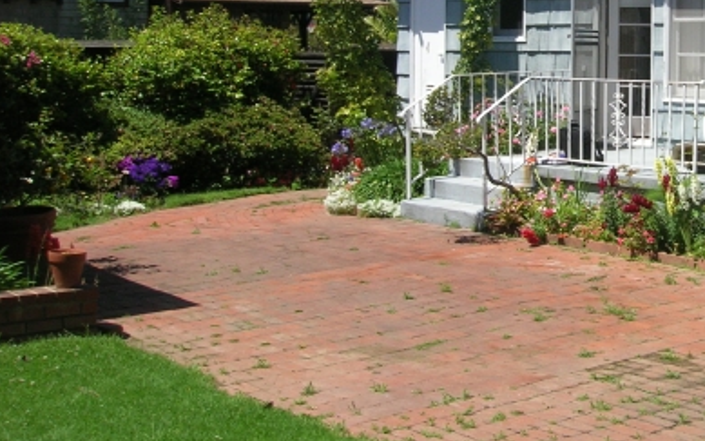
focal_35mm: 63
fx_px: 1210
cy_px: 62
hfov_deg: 31.3
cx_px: 607
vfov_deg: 20.3
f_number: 4.9
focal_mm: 5.7
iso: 50
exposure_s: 1/371
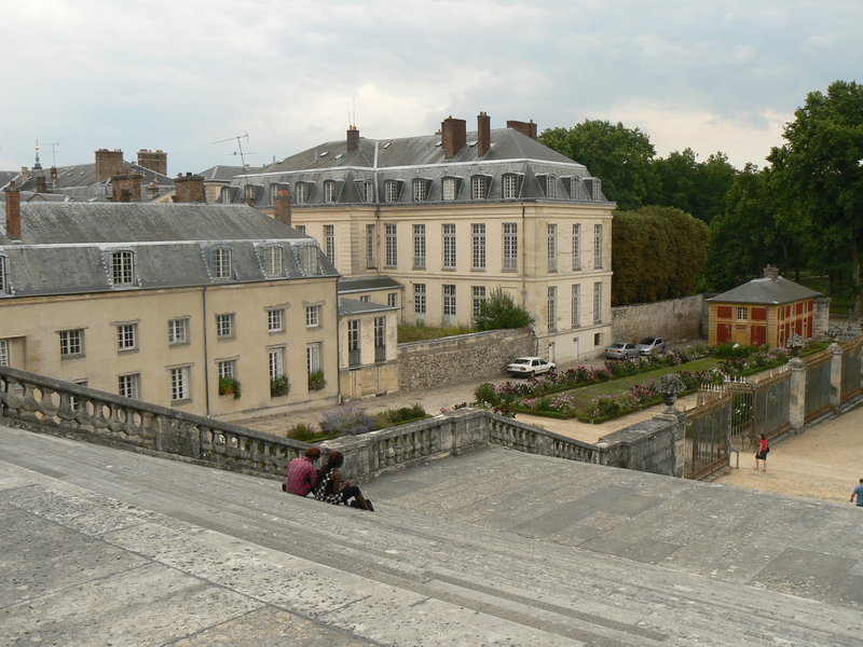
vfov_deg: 39.7
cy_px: 324
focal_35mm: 36
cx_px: 432
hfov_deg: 51.4
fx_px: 898
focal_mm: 6
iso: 80
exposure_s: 1/320
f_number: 5.6
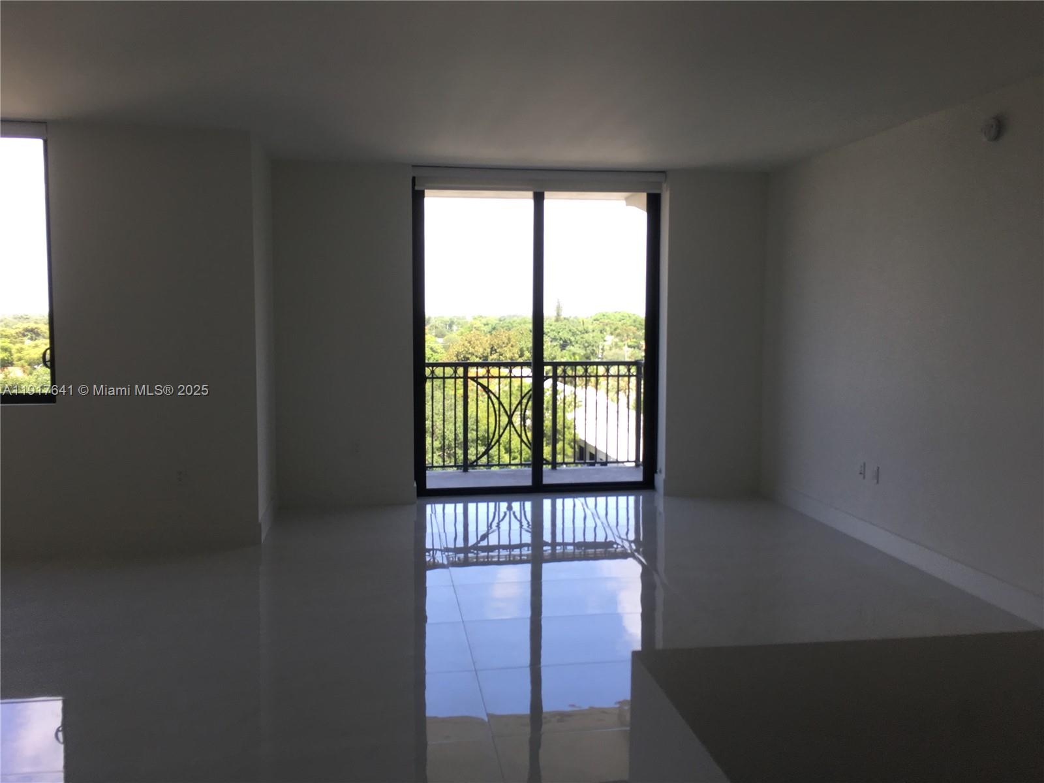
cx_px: 522
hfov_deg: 61.7
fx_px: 875
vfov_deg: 48.2
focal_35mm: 29
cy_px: 392
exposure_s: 1/120
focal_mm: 4.15
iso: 32
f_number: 2.2
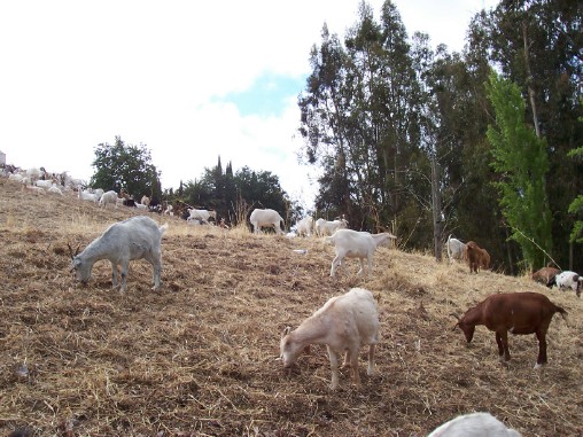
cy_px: 218
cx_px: 292
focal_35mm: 37
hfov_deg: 50.1
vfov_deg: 38.7
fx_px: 623
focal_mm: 5.6
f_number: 5.6
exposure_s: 1/250
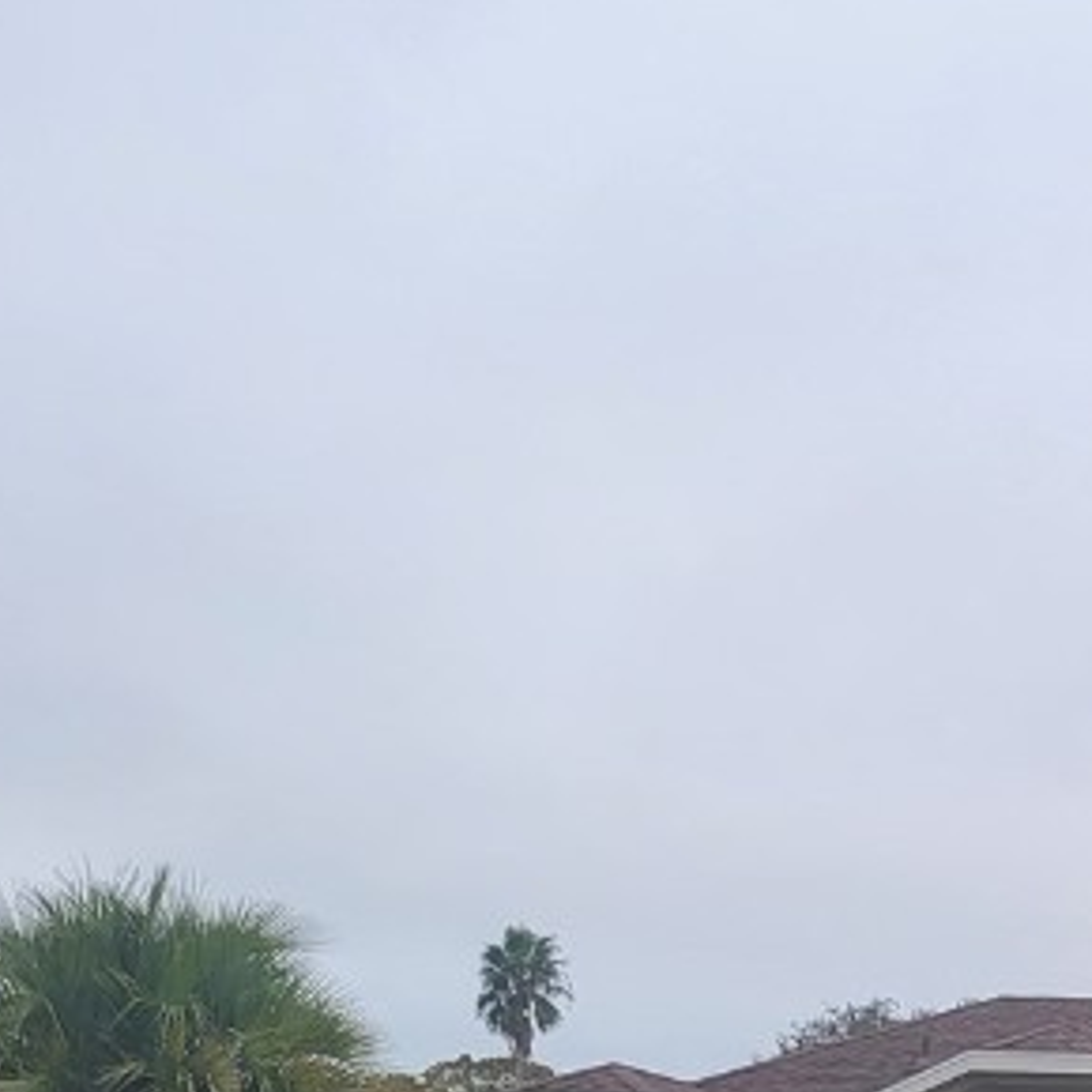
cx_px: 1450
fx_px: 2677
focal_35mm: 75
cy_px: 938
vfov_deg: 22.6
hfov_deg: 20.8
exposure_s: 1/253
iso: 40
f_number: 1.8
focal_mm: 5
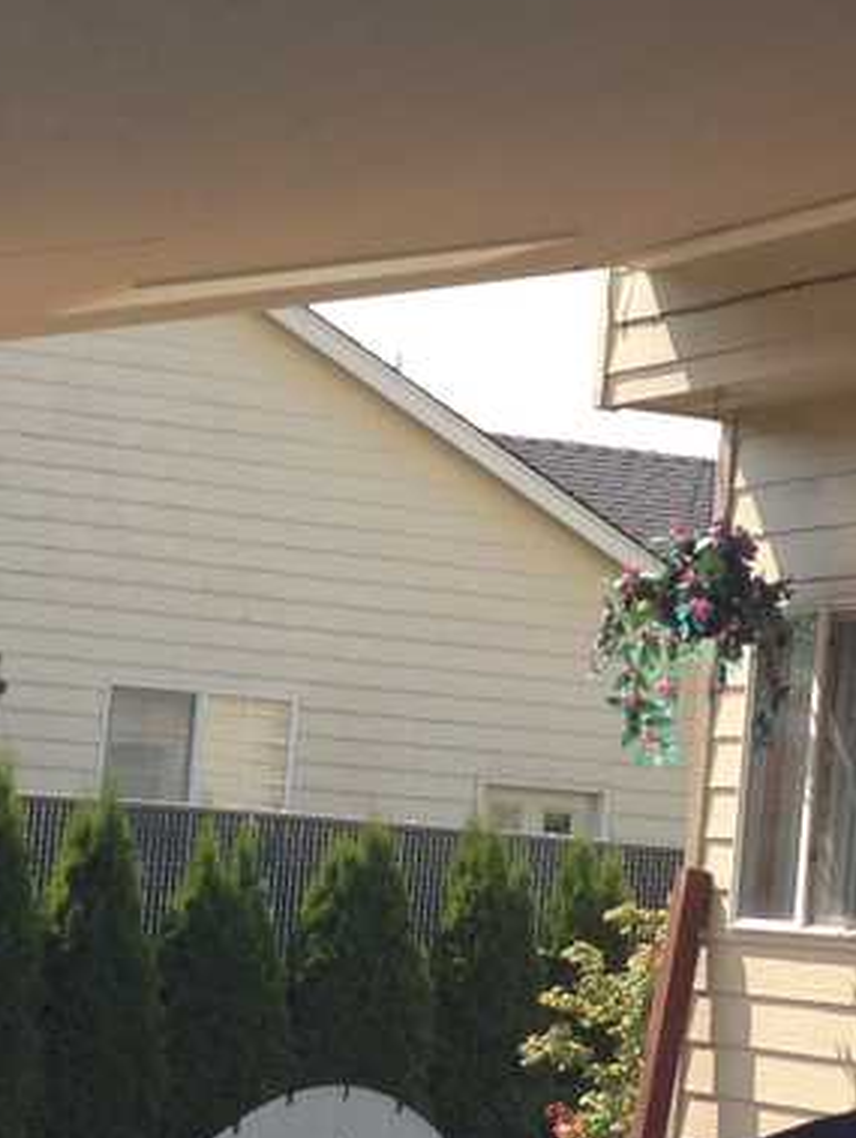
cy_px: 586
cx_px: 701
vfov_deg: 16.0
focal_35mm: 123
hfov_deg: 12.0
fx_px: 4049
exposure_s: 1/789
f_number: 2.4
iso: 64
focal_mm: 4.28
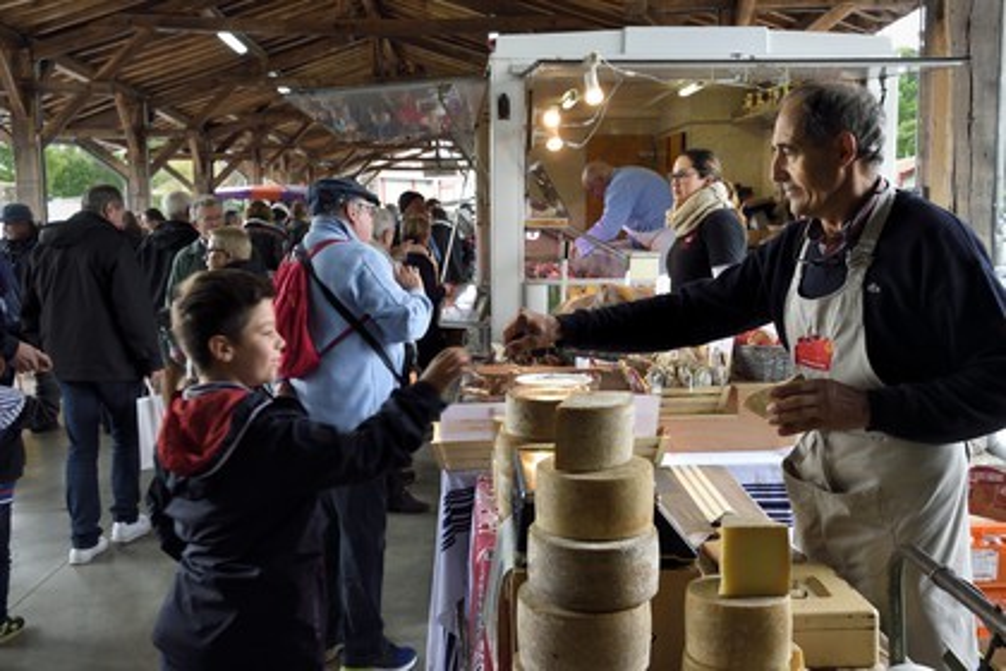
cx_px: 503
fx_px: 1006
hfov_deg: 53.1
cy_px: 336
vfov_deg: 36.9
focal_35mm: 36
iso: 800
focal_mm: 36
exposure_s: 1/50
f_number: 9
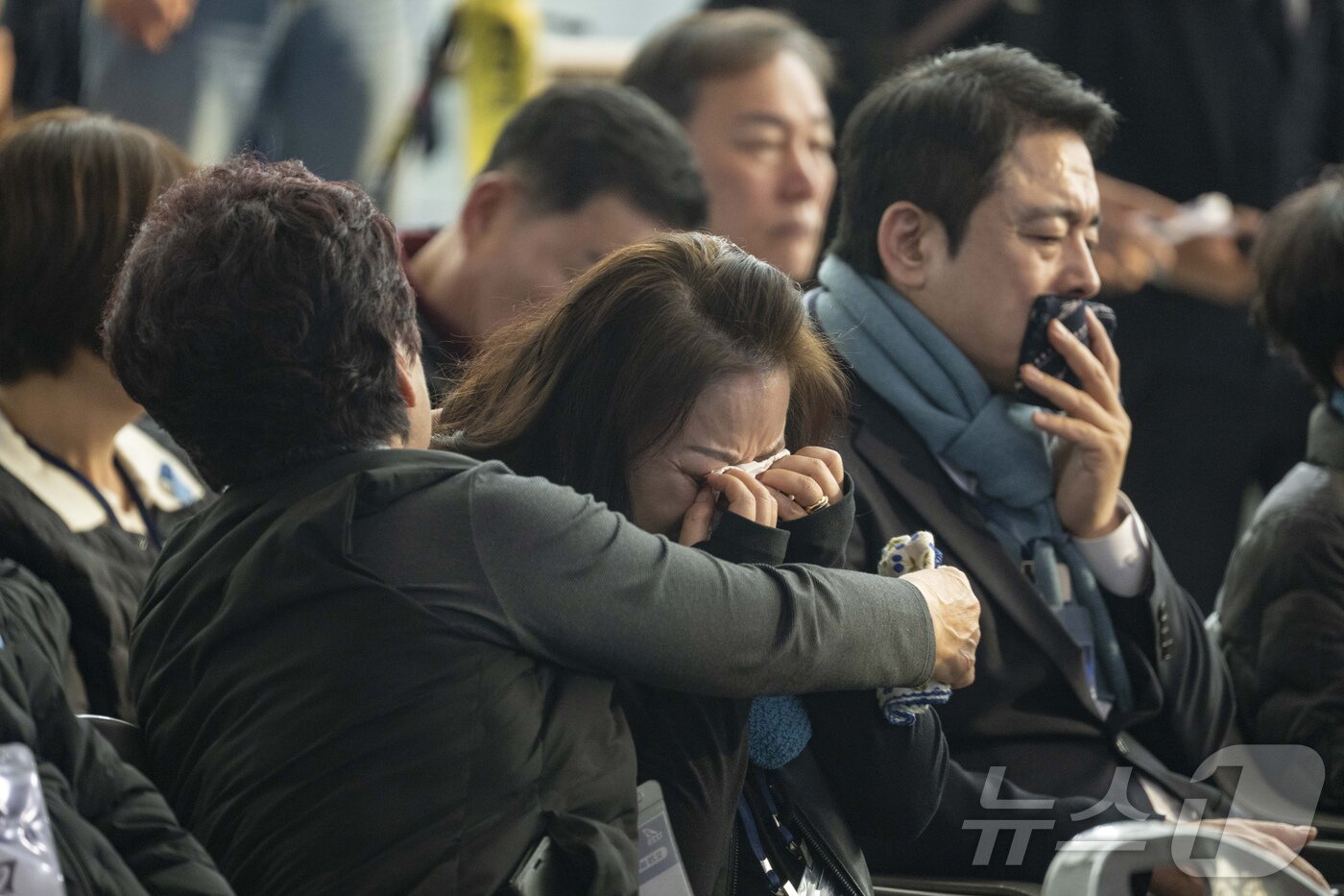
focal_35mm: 400
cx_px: 672
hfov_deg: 5.2
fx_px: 14931
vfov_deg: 3.4
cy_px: 448
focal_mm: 400
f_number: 5.6
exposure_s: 1/200
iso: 2000
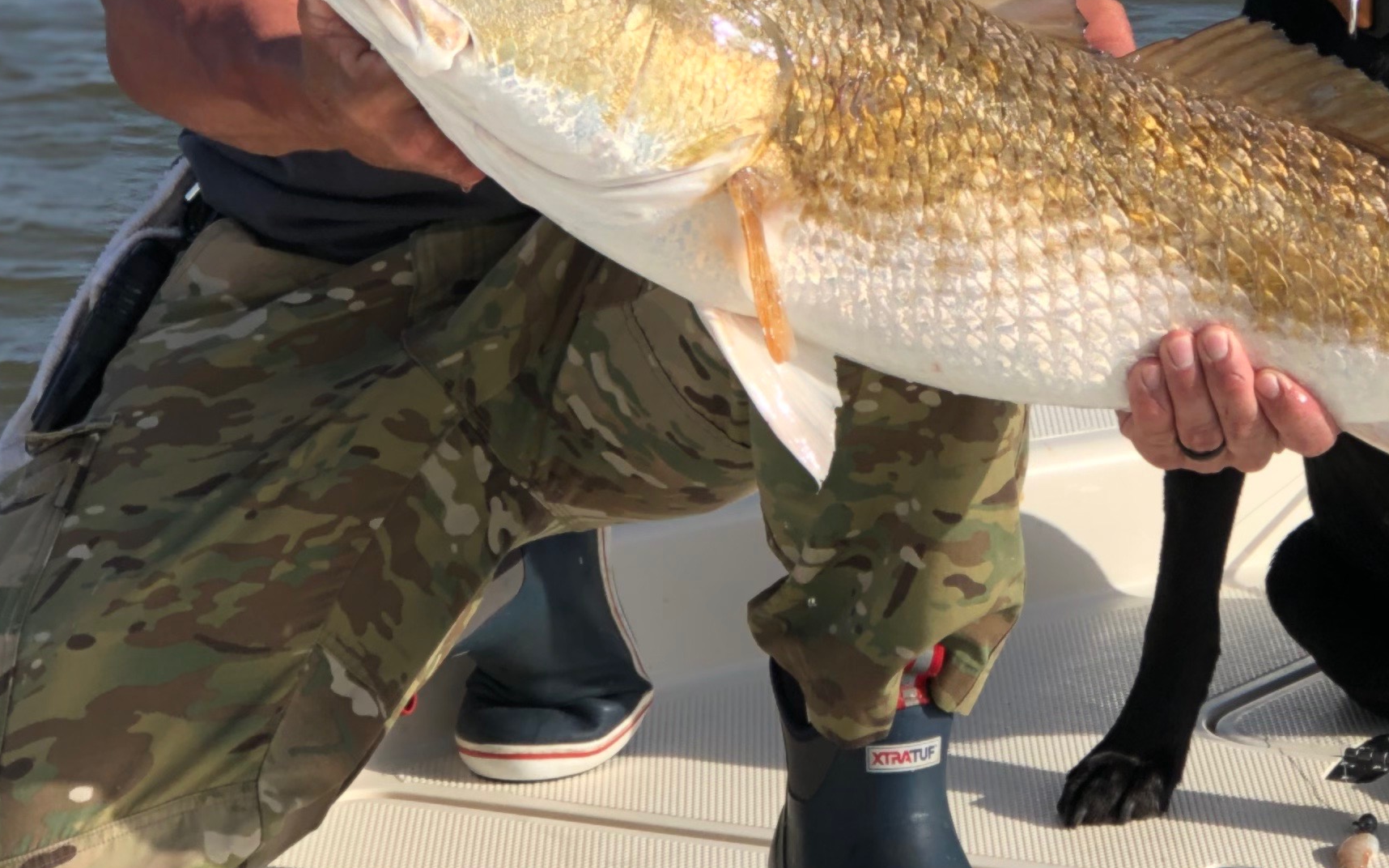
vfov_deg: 9.2
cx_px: 1058
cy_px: 11
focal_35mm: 142
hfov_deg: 14.7
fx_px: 5375
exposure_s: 1/960
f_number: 2.8
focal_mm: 6.6
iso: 20
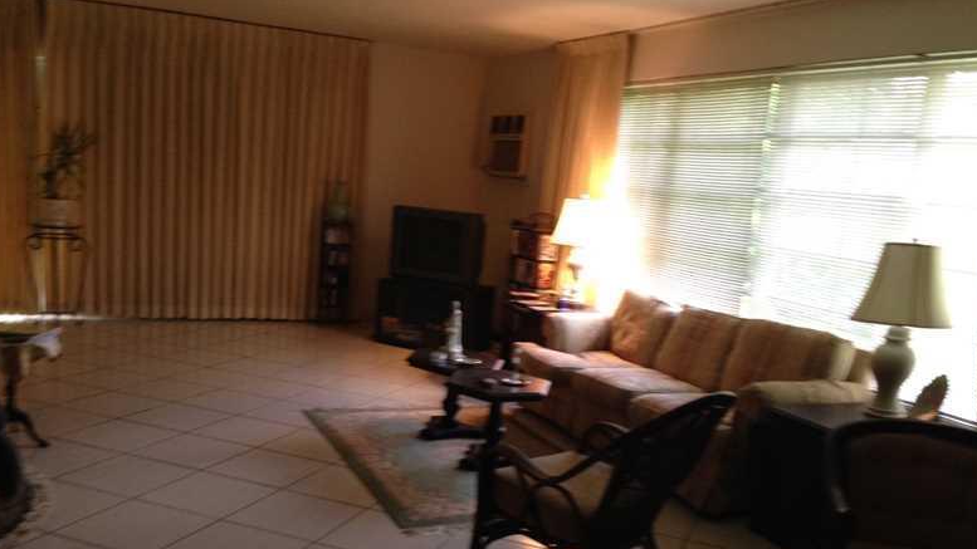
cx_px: 489
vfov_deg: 31.7
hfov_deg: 54.0
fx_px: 958
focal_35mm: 37
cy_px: 373
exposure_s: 1/20
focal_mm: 4.12
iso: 125
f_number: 2.4
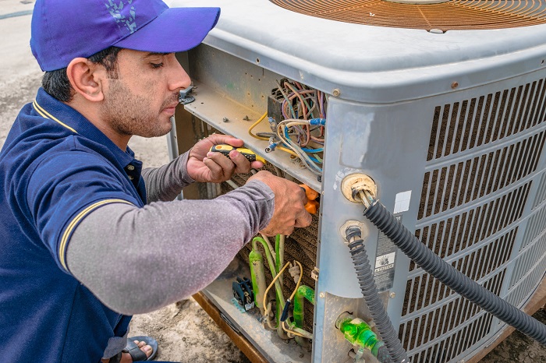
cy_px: 182
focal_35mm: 34
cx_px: 273
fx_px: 523
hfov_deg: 55.1
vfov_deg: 38.3
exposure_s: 1/250
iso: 100
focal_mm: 23
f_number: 5.6
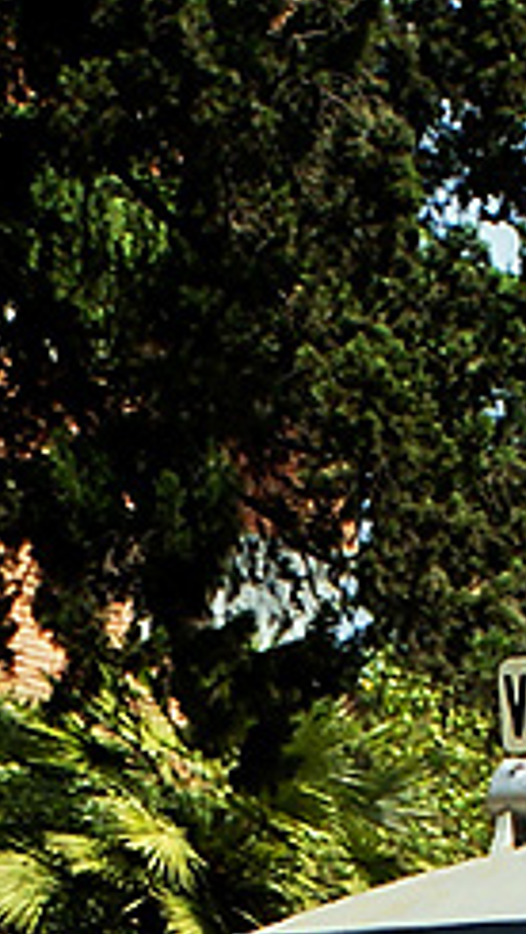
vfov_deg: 6.5
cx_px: 1201
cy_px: 1452
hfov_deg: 3.7
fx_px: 8125
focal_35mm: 328
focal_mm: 50
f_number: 6.3
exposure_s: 1/250
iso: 100
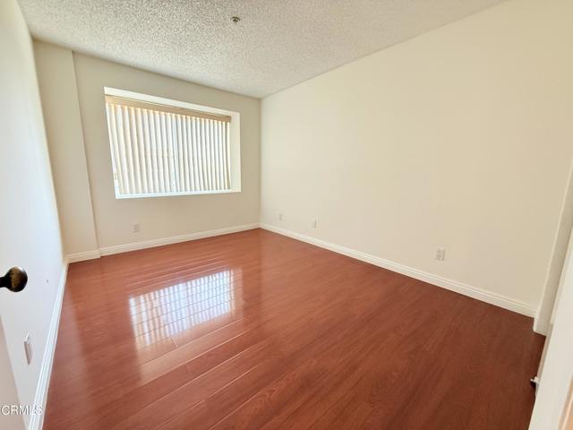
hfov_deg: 102.1
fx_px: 232
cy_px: 215
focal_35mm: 14
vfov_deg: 85.7
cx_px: 286
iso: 640
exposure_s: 1/120
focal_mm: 2.22
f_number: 2.2
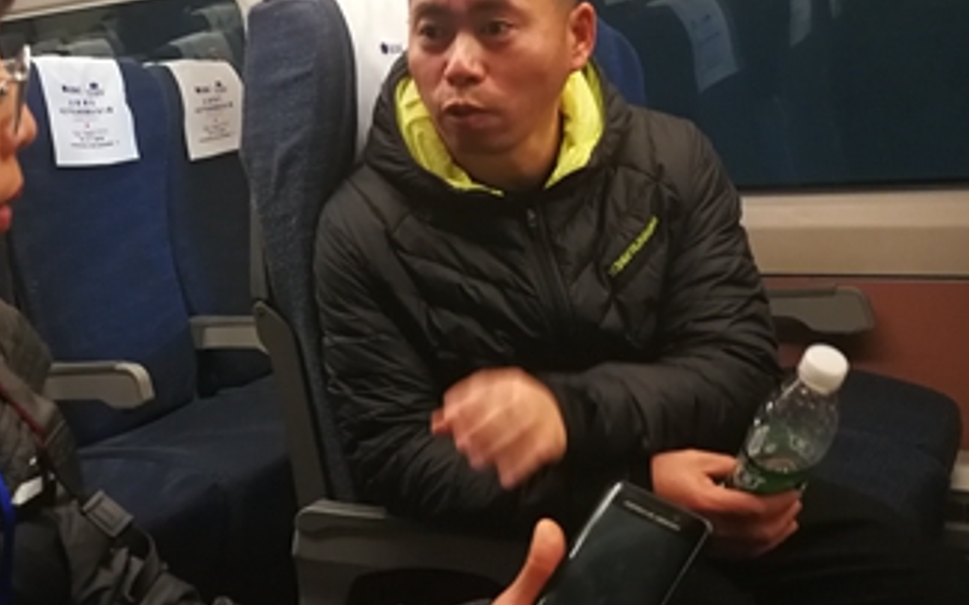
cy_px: 216
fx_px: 1162
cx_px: 265
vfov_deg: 29.1
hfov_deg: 44.1
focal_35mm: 44
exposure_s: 1/20
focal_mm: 3.95
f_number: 2.2
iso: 500
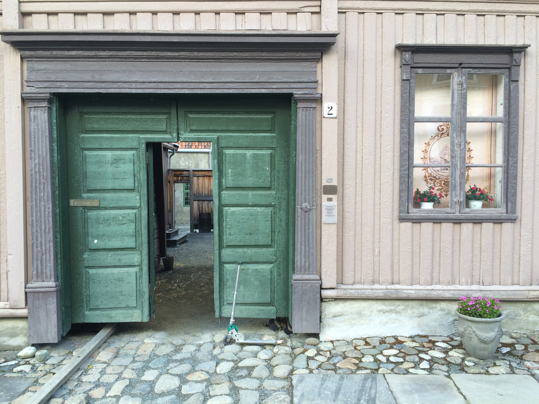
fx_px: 452
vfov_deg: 48.2
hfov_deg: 61.7
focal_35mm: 29
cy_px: 202
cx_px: 270
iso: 32
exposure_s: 1/135
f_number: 2.2
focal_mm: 4.15
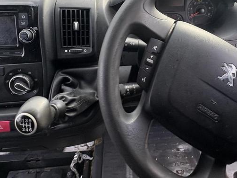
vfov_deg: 52.1
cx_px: 135
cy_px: 42
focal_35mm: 25
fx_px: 171
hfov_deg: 69.1
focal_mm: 2.22
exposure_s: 1/114
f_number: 2.2
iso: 100
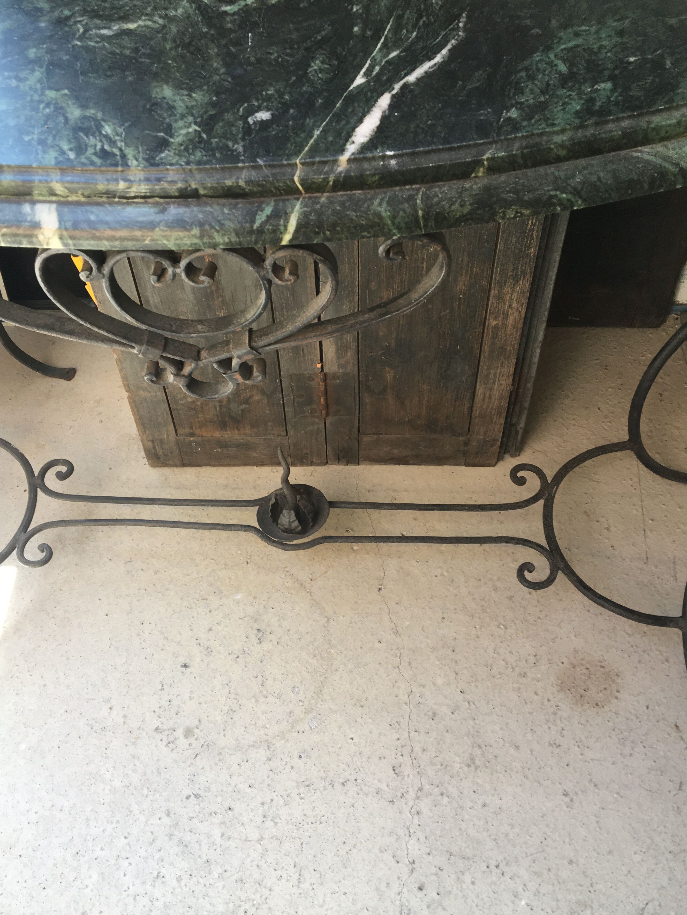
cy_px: 458
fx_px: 873
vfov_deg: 55.4
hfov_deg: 42.9
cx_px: 323
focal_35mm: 33
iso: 40
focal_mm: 4.15
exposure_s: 1/100
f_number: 2.2
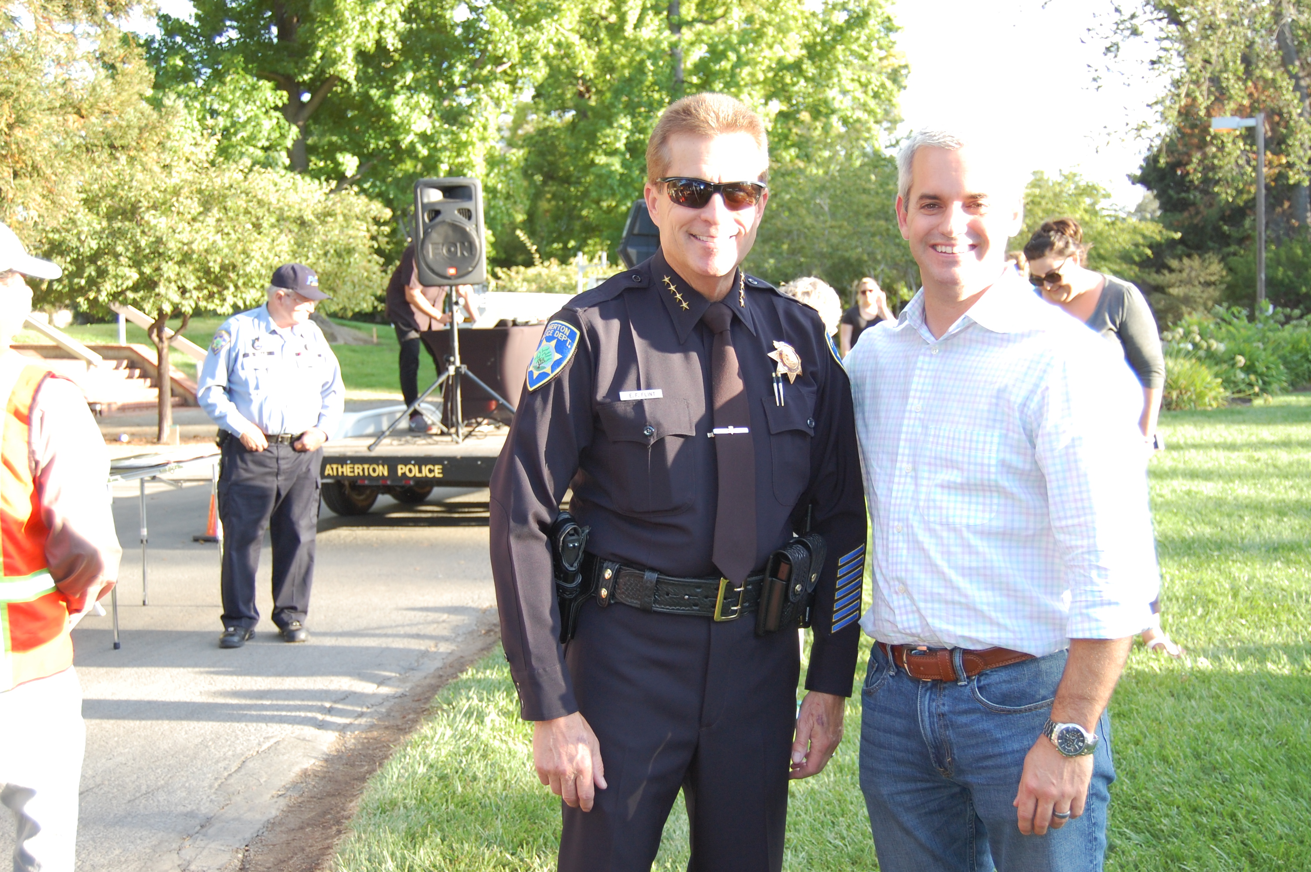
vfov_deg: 29.8
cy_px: 436
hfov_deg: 43.6
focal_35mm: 45
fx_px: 1637
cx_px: 656
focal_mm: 30
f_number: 4.2
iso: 400
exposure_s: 1/200
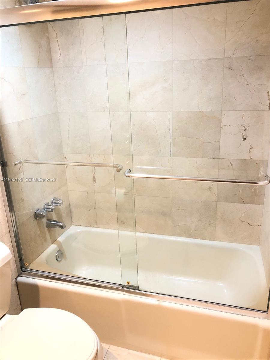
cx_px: 135
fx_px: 291
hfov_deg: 49.7
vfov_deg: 63.4
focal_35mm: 28
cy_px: 180
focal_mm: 3.99
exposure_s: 1/15
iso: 50
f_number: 1.8
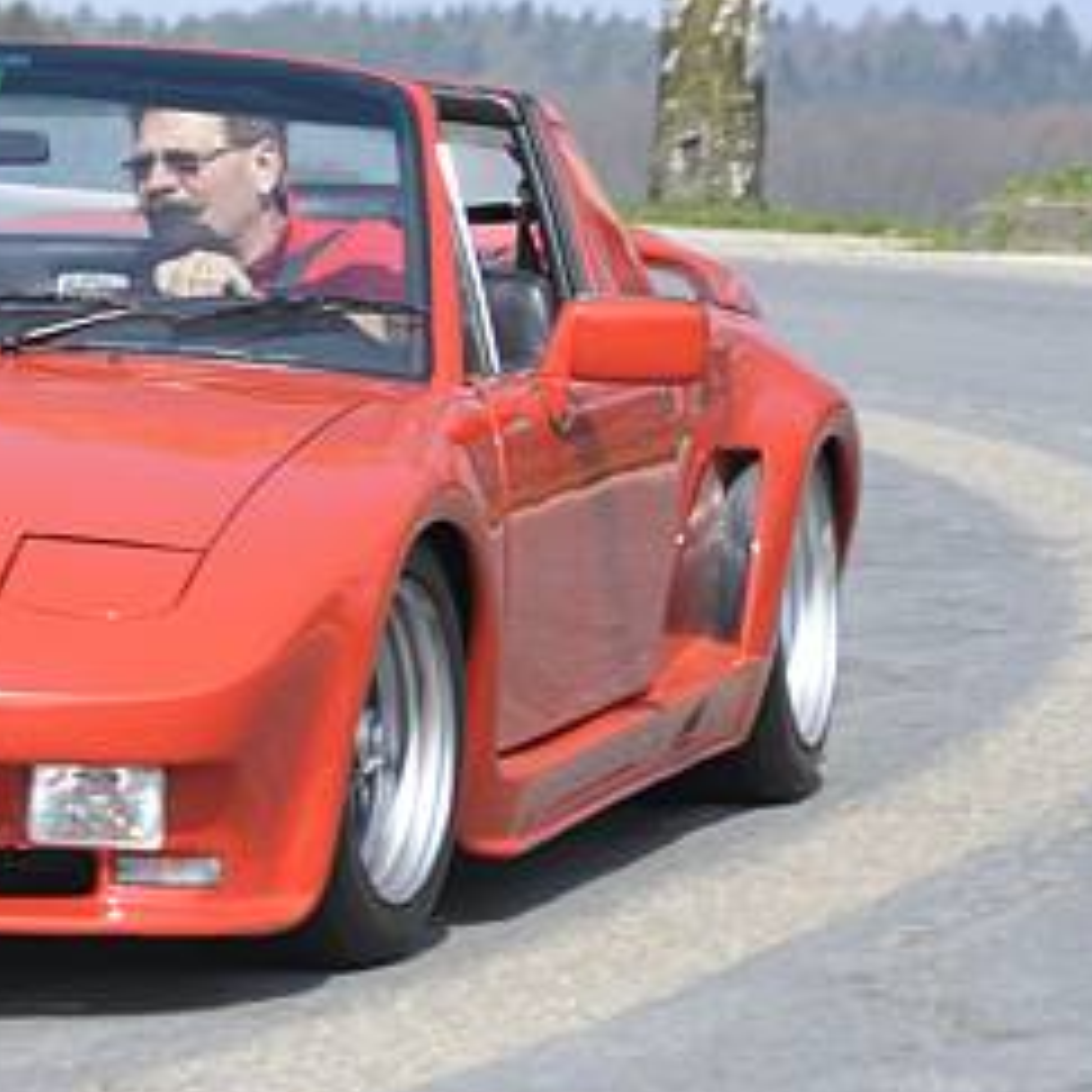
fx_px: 11956
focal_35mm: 335
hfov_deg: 5.2
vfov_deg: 5.2
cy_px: 562
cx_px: -503
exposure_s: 1/250
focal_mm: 120
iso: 200
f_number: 9
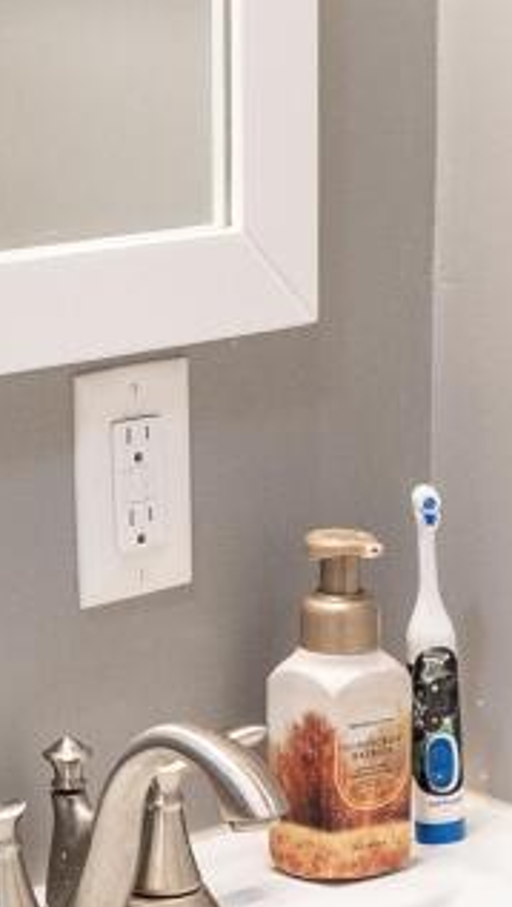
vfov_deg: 16.2
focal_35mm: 132
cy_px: 592
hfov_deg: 9.2
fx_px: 3177
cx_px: 430
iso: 800
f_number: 4
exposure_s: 1/100
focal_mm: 20
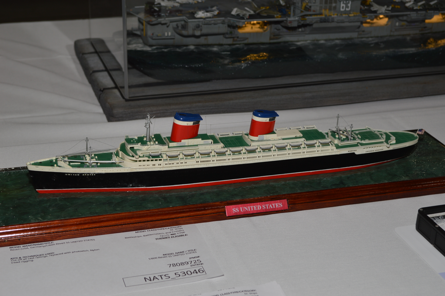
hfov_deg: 33.4
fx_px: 741
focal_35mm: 60
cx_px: 222
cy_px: 148
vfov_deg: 22.6
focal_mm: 40
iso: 100
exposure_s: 1/60
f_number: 8
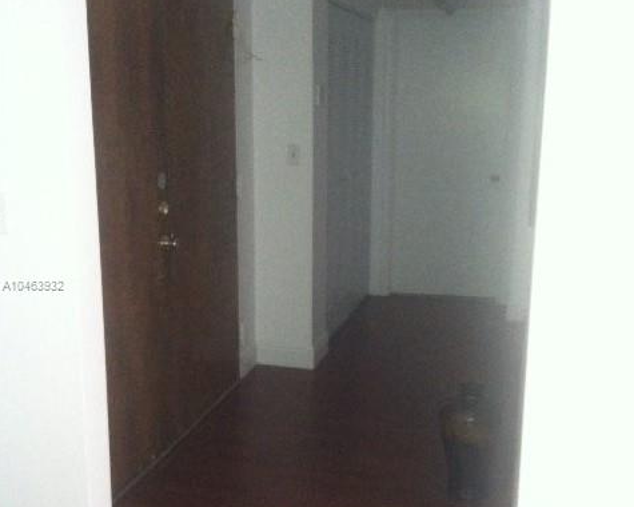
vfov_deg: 32.7
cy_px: 286
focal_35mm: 46
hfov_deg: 40.3
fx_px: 863
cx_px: 316
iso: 640
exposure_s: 1/15
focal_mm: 3.85
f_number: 2.8
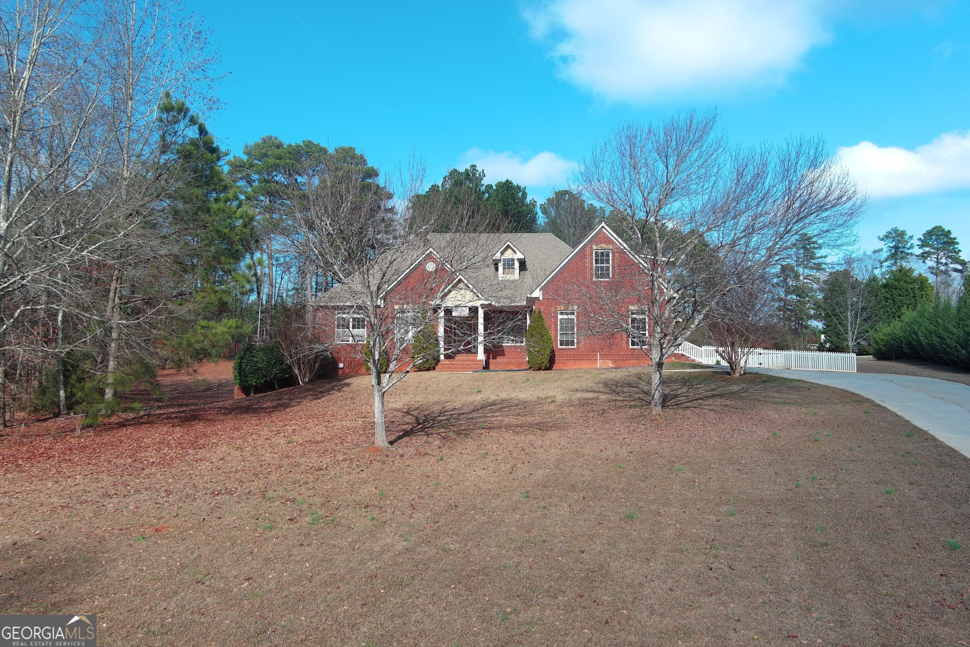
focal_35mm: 29
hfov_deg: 63.7
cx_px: 485
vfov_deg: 45.0
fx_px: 781
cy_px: 324
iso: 100
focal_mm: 10.57
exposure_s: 1/843
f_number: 2.8
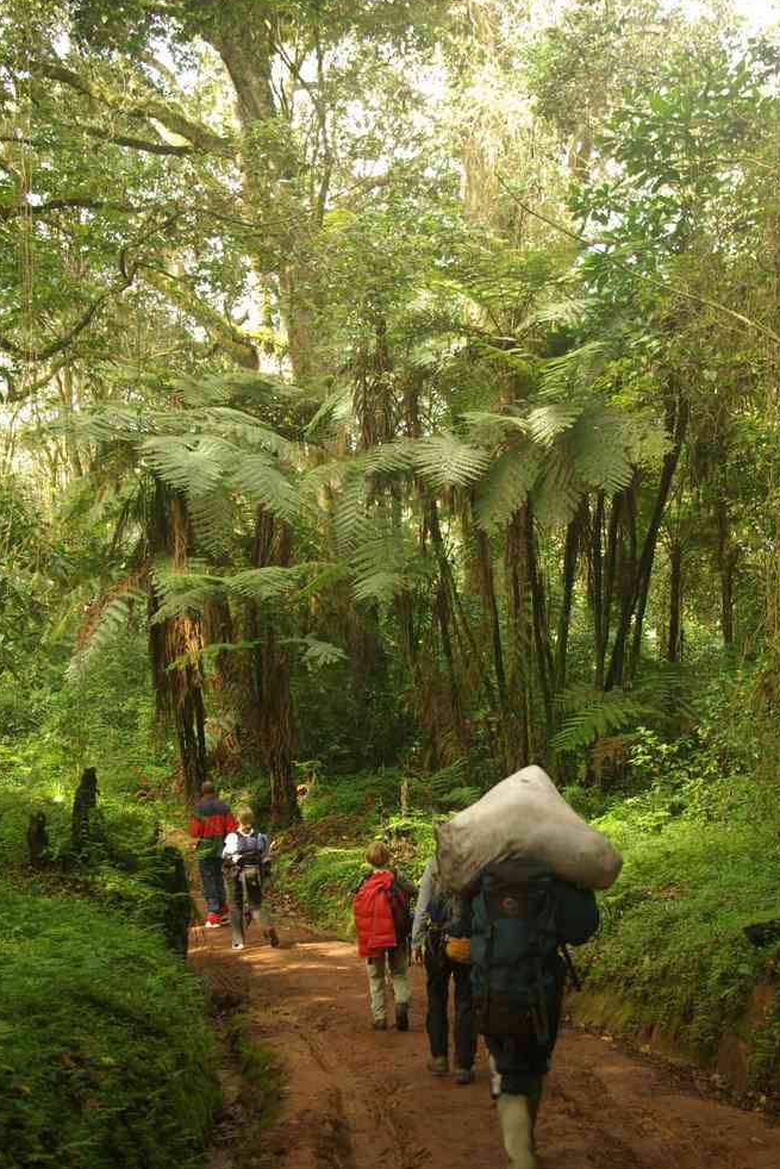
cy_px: 580
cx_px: 391
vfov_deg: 34.5
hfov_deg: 23.4
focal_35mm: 58
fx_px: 1884
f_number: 4.5
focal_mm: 38
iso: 400
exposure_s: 1/45
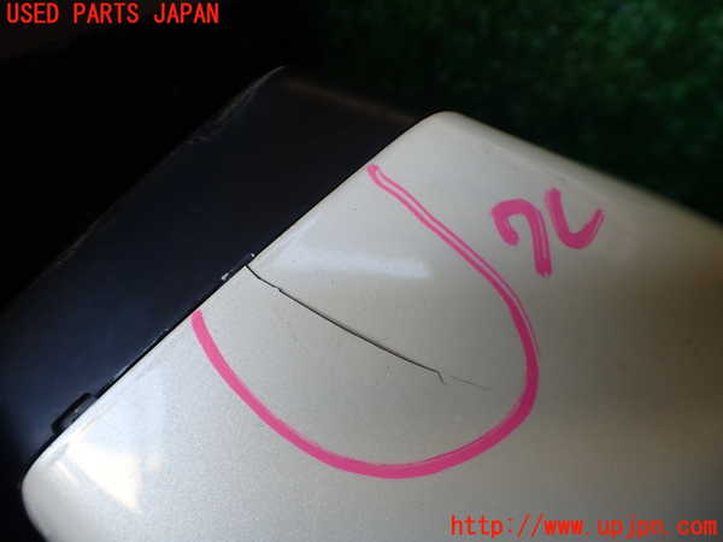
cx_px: 362
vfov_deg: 46.8
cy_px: 271
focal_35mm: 30
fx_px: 627
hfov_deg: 60.0
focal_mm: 5.4
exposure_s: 1/125
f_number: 2.3
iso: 125
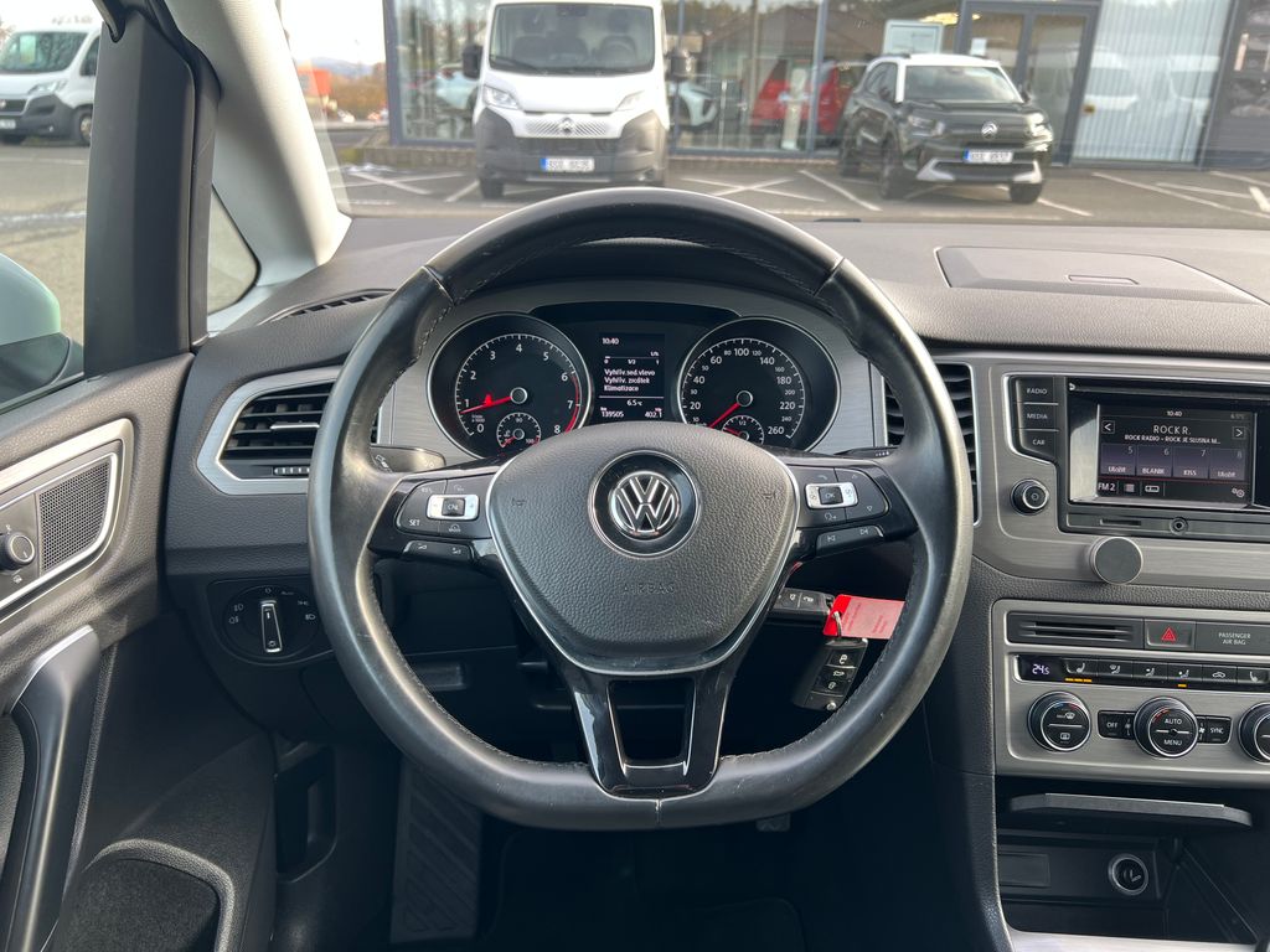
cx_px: 635
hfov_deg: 67.3
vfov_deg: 53.1
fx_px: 954
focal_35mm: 26
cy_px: 476
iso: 32
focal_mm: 5.7
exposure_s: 1/121
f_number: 1.5
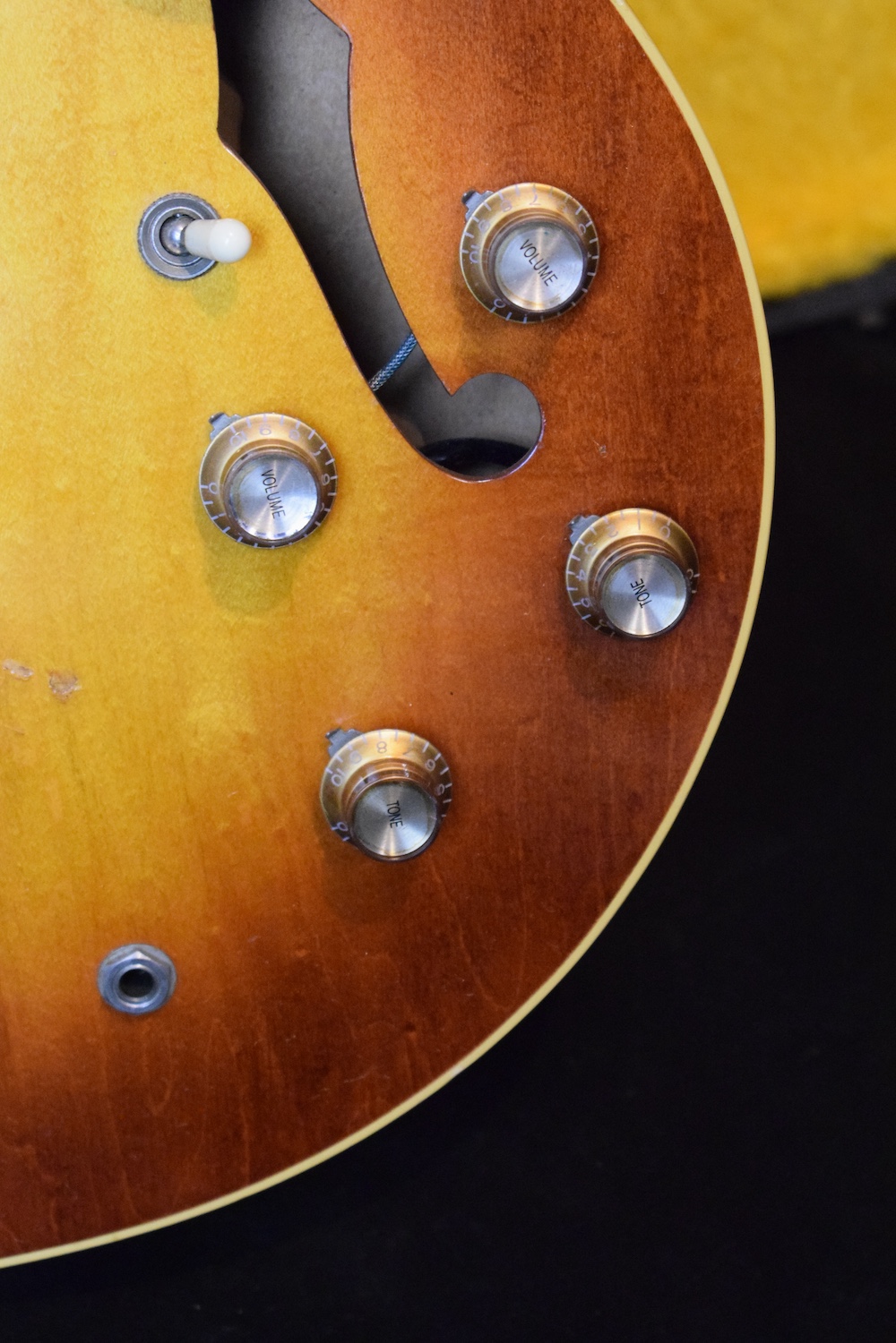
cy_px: 672
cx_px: 448
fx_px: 3080
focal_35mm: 82
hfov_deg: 16.6
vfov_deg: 24.6
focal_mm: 55
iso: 6400
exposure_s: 1/60
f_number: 5.6
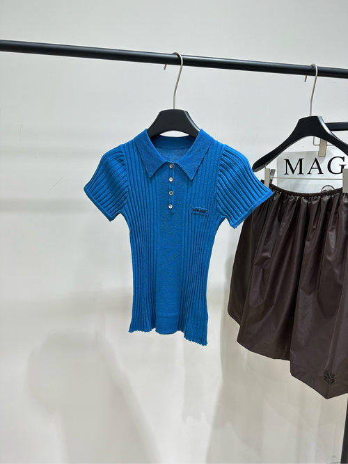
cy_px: 232
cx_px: 174
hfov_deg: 56.8
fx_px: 322
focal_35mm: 24
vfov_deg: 71.6
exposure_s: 1/100
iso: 100
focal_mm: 6.86
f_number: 1.78
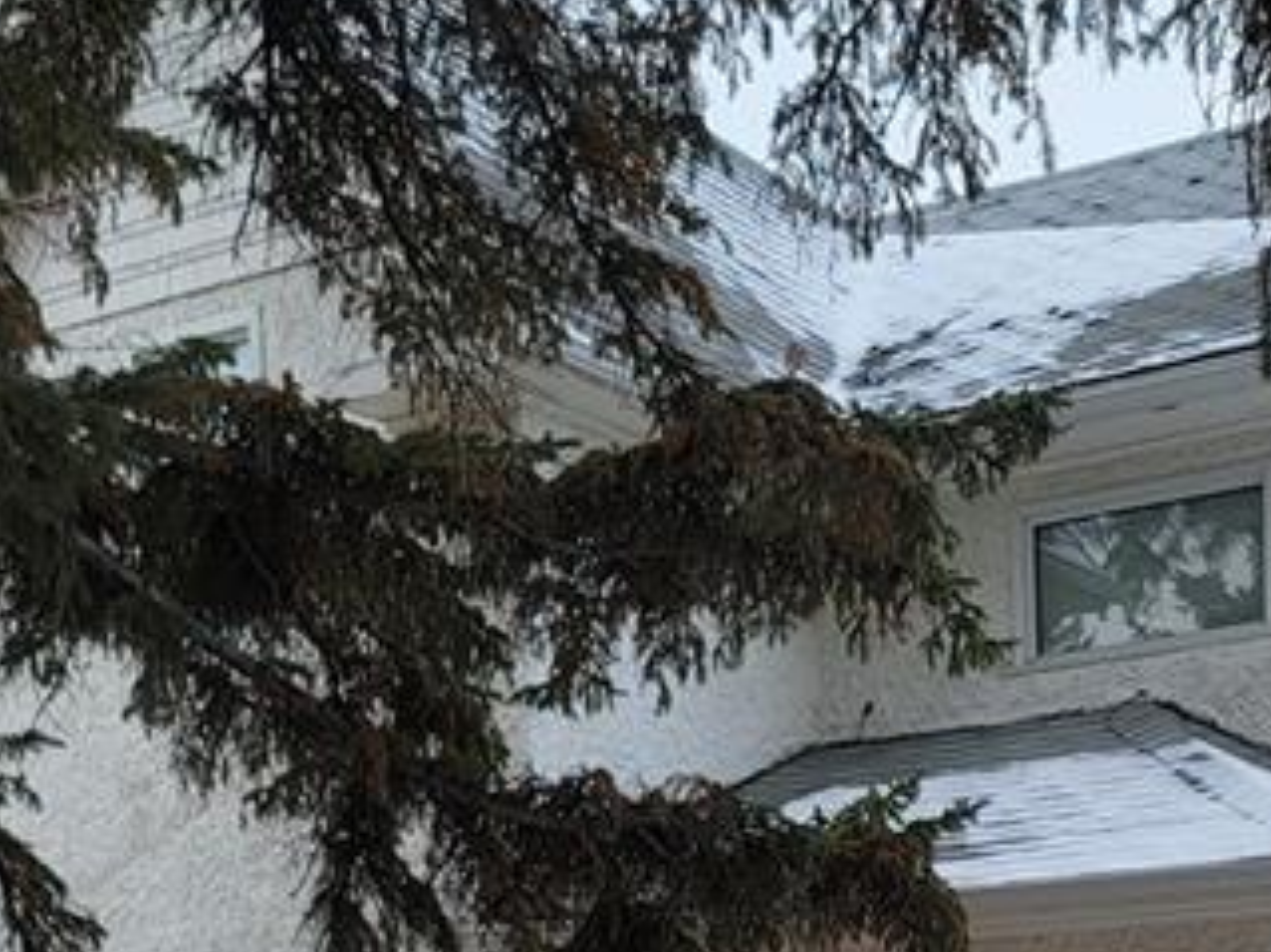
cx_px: 1271
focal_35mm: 77
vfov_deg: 17.0
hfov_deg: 24.2
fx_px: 2826
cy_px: 1494
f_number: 1.8
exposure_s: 1/334
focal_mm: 6.7
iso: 16
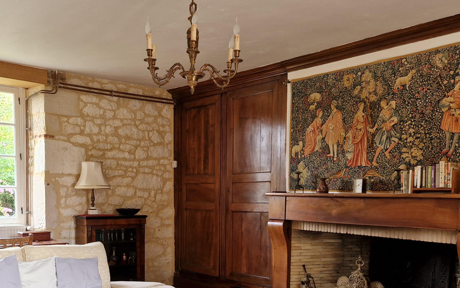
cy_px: 225
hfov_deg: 49.2
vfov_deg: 31.3
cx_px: 214
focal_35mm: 40
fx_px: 501
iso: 200
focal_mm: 5.4
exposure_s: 1/180
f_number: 1.8
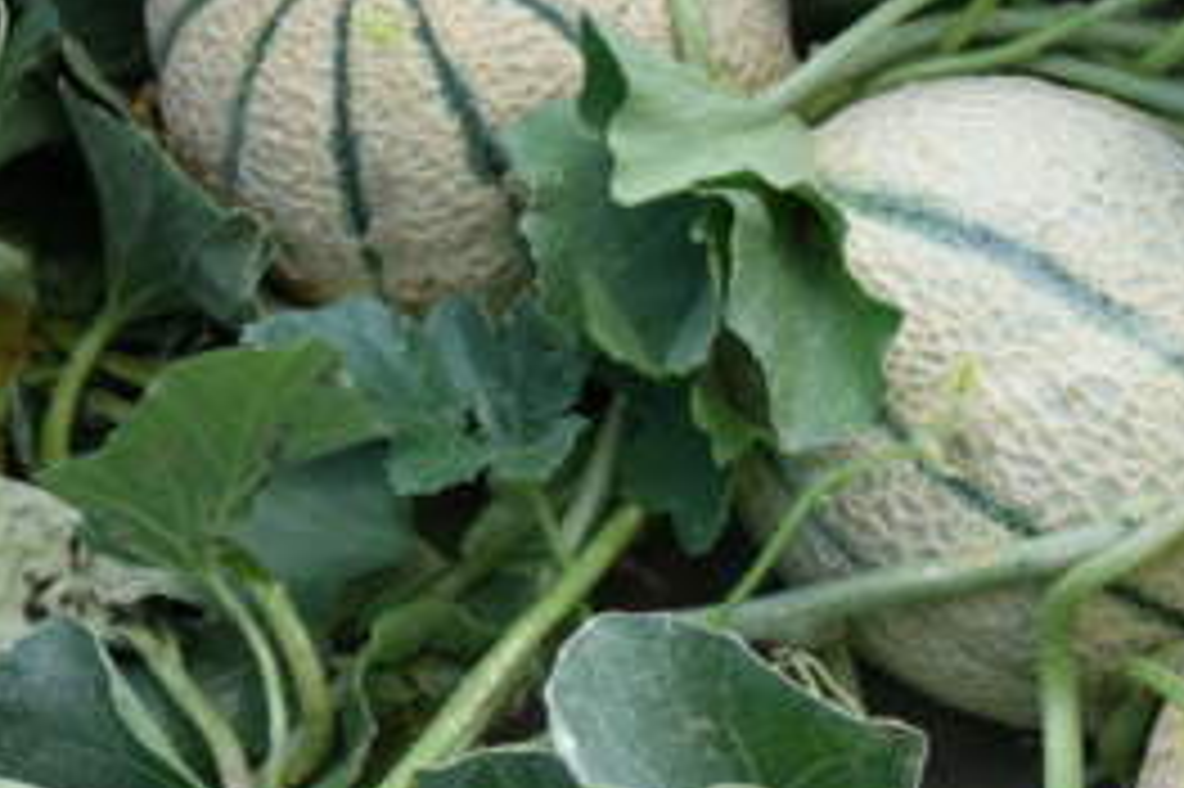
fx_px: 2629
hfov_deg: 23.9
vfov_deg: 17.0
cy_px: 351
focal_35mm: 80
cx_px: 1265
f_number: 4
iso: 100
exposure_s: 1/250
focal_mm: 12.83
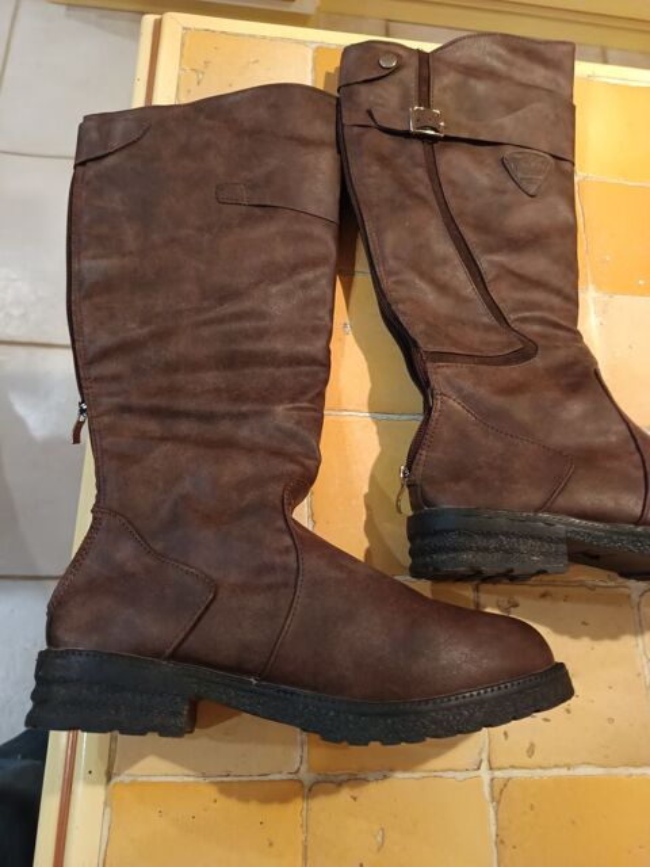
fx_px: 601
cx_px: 325
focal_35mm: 24
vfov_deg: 71.6
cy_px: 434
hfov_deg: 56.8
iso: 1281
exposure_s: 1/25
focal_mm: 5.31
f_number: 1.7
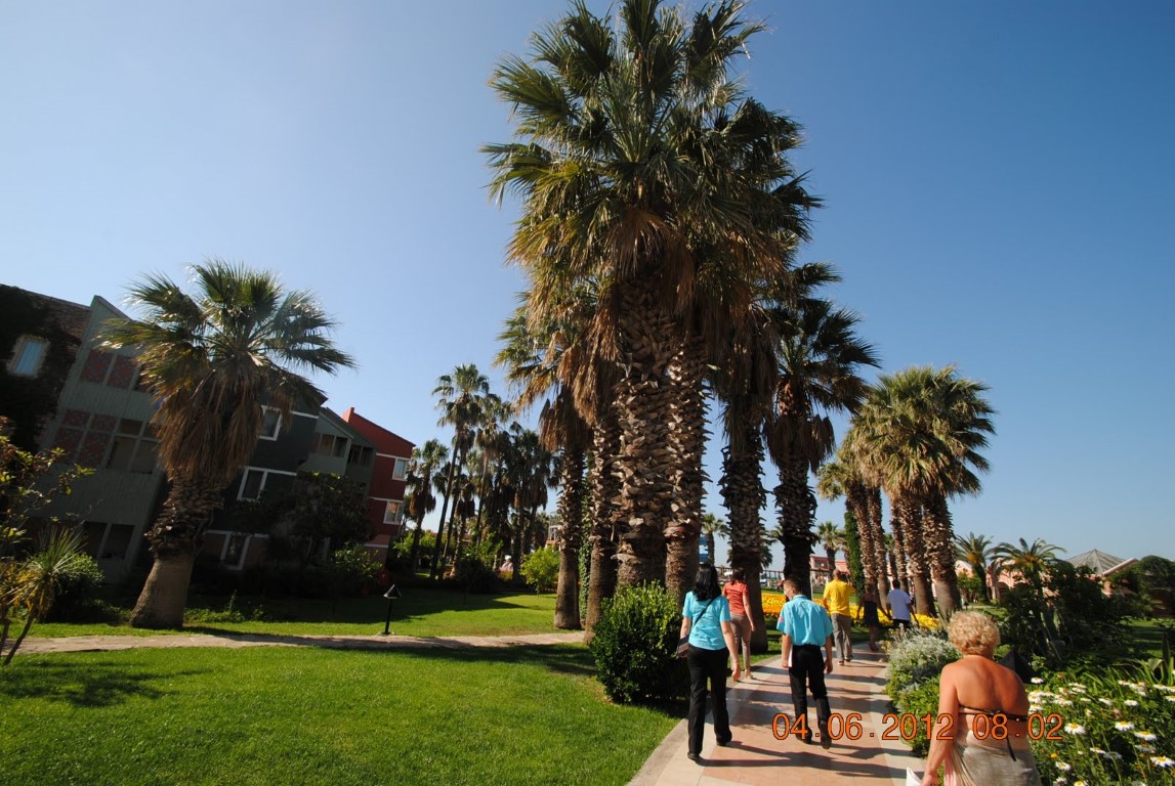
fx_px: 490
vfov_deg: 77.5
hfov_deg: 100.3
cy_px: 393
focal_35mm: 15
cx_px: 588
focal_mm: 10
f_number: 8
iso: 100
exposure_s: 1/200
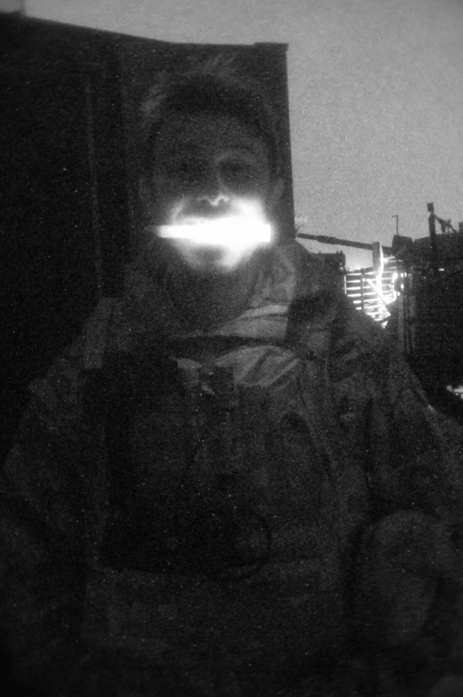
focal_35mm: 30
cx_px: 232
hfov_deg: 43.5
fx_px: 580
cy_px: 348
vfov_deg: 62.0
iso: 800
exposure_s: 1/30
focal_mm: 20
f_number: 4
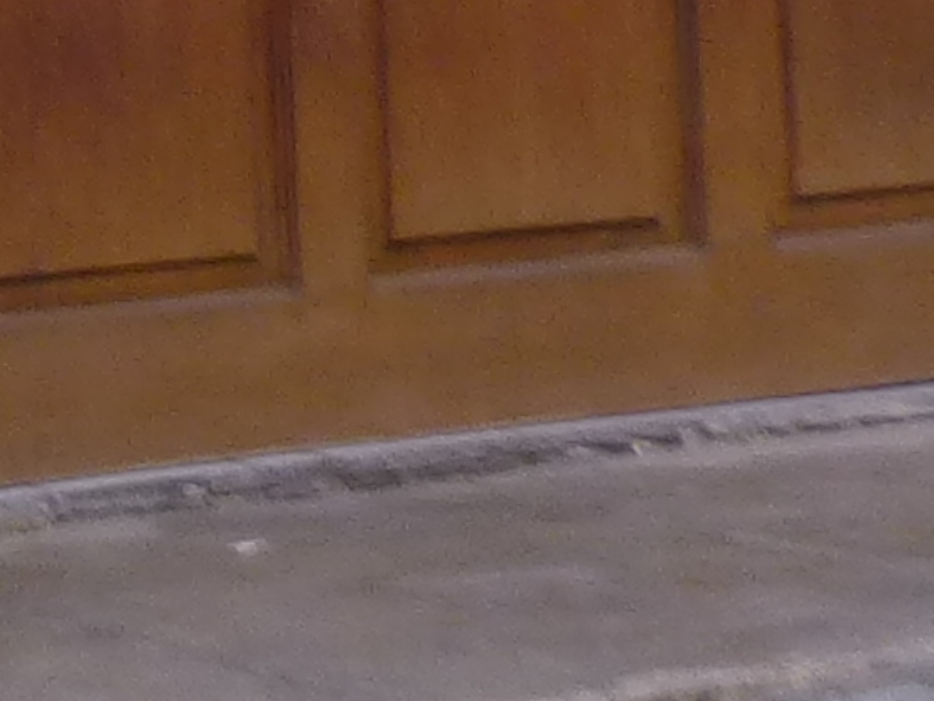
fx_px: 7153
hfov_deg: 6.9
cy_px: -1422
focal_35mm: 265
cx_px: -1634
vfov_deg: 5.3
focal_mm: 6.1
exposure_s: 1/640
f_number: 3.7
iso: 100
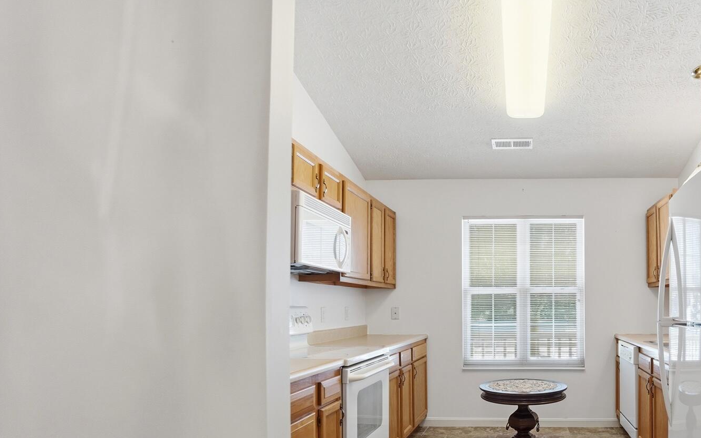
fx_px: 439
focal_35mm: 23
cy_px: 314
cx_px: 514
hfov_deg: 72.5
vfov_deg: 51.3
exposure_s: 1/1000
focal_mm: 10
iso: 100
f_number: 4
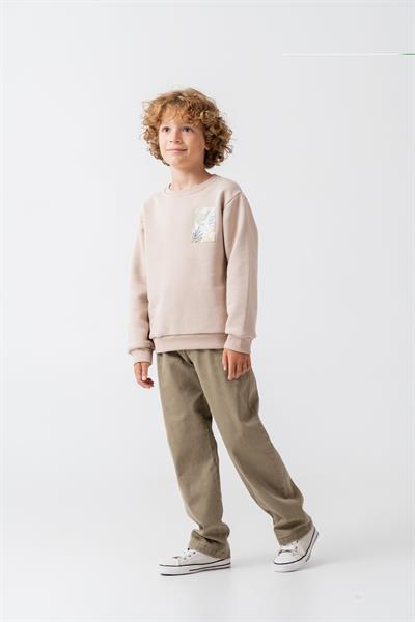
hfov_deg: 17.9
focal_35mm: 76
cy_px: 311
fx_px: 1314
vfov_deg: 26.7
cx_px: 208
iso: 160
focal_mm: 76
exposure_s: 1/125
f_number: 7.1
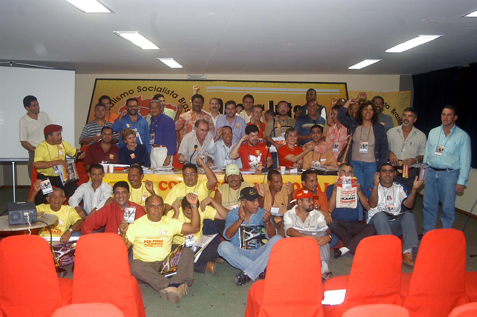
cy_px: 158
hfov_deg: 55.2
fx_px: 457
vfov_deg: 38.3
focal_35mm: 34
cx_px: 238
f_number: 4
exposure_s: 1/100
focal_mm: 23
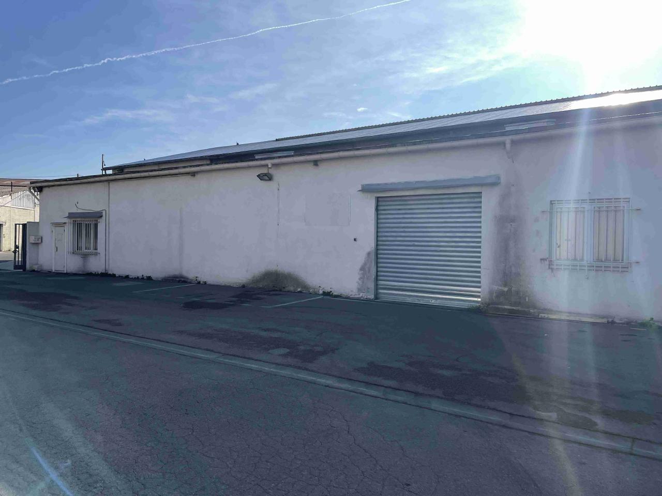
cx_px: 331
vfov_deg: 53.1
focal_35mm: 26
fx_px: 497
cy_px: 248
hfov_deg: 67.3
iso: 32
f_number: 1.6
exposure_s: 1/5051
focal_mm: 4.2
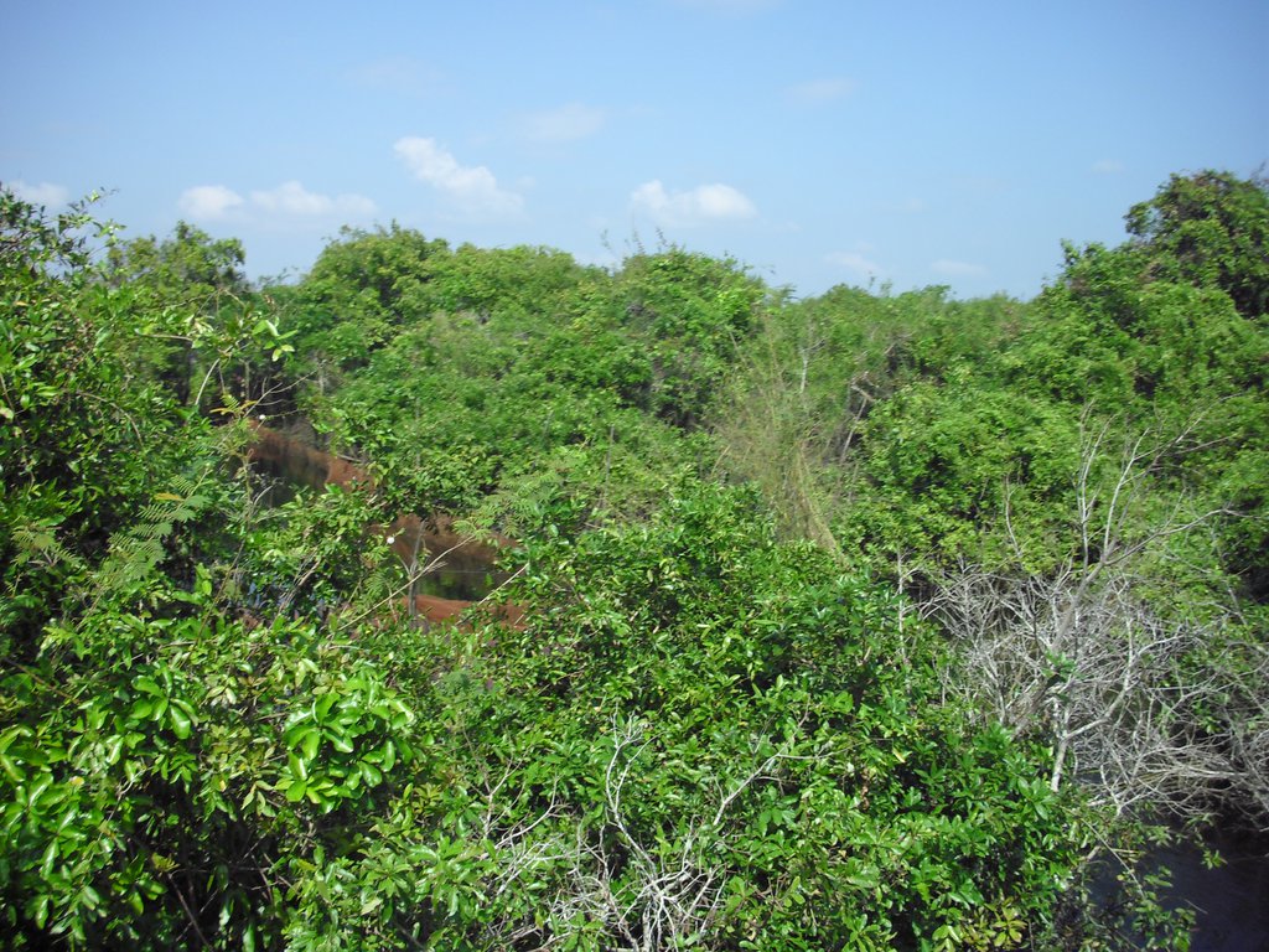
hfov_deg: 49.0
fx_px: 1393
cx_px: 634
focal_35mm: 38
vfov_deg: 37.7
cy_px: 476
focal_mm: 6.2
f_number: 8
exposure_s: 1/200
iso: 100
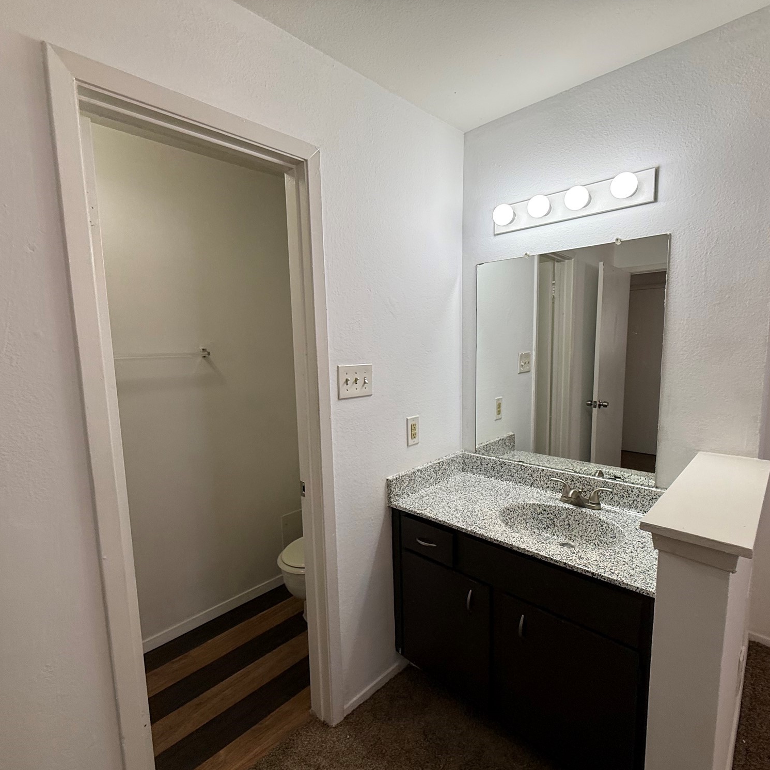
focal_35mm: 17
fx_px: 428
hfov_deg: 84.0
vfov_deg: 84.0
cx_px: 381
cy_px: 392
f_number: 2.2
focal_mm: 2.22
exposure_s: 1/120
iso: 125
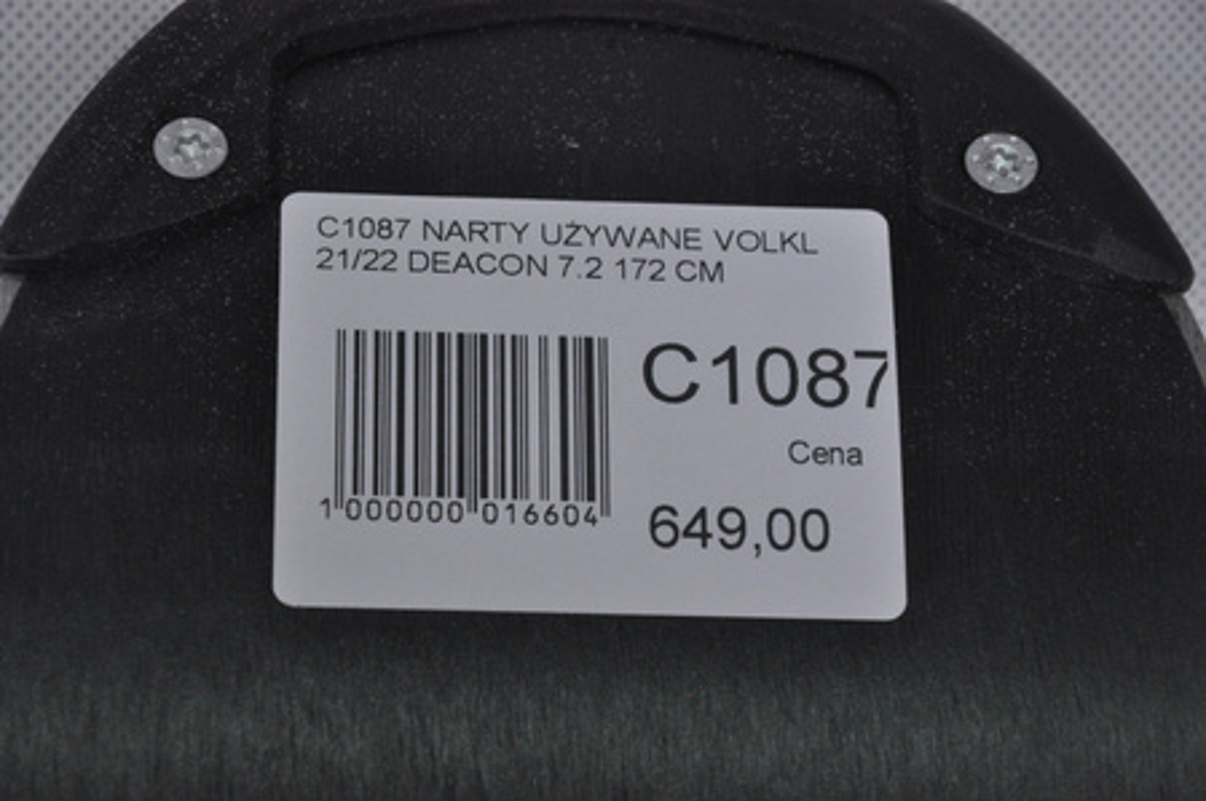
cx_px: 603
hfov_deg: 13.1
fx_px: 5270
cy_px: 400
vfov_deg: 8.7
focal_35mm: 158
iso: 3200
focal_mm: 105
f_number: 9.5
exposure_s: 1/125
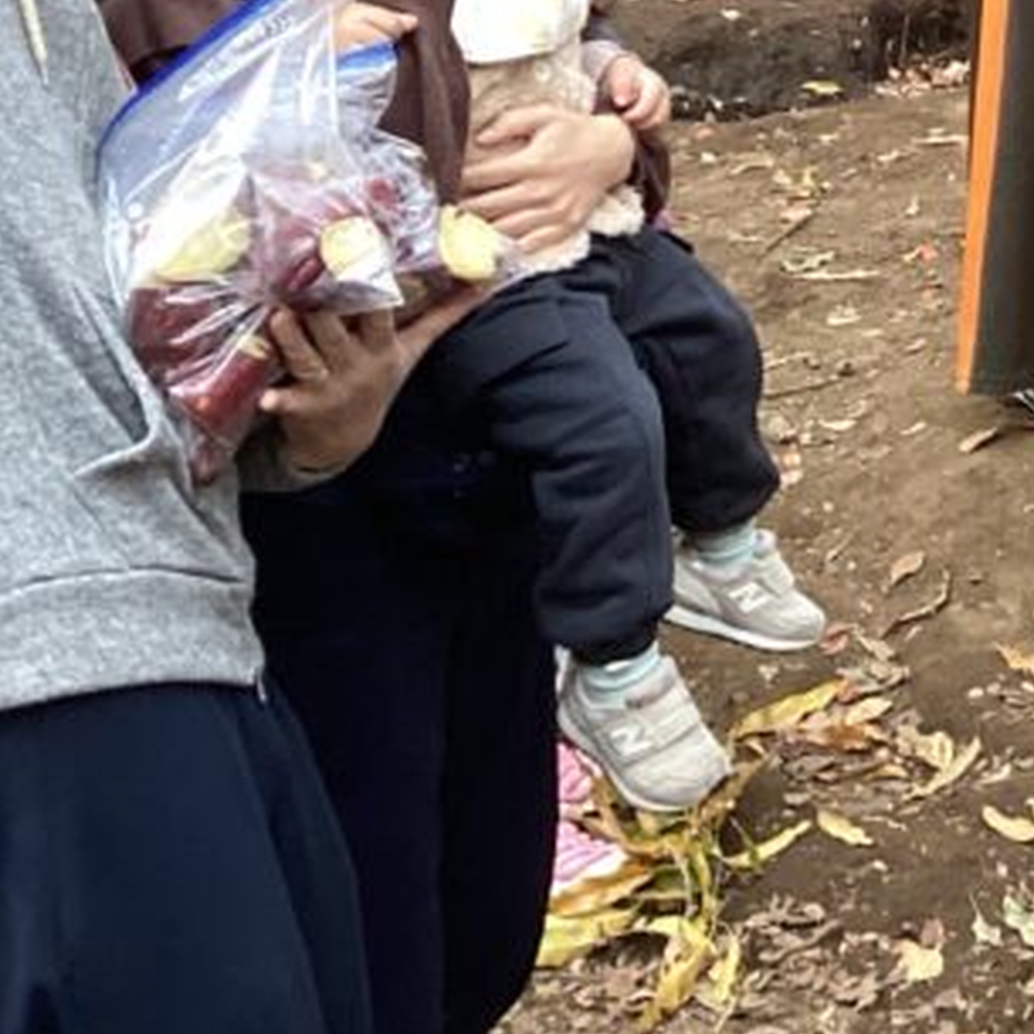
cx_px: 1620
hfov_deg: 16.8
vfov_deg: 17.8
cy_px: -254
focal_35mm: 92
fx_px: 3109
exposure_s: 1/120
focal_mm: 3.3
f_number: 2.4
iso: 64
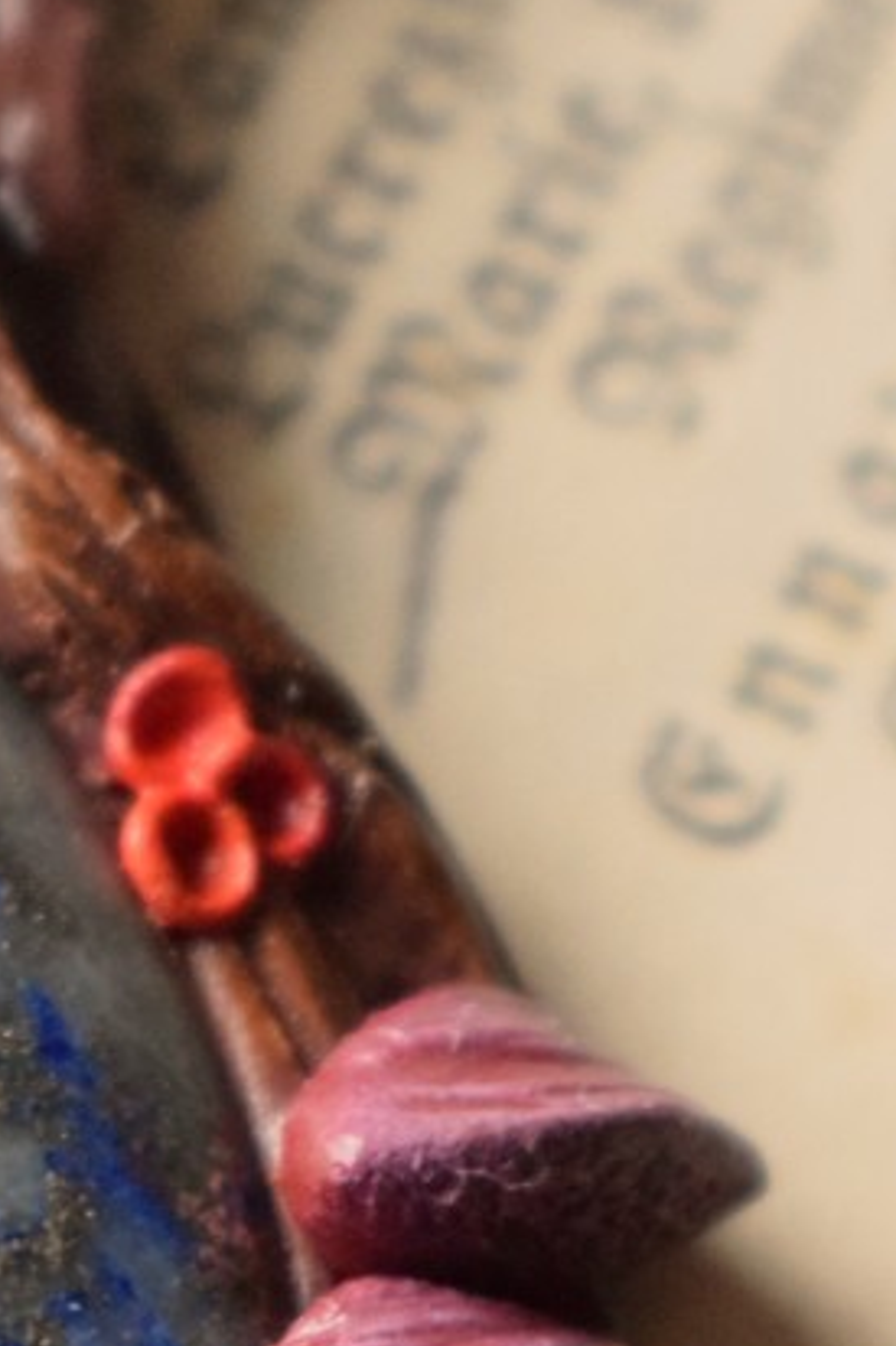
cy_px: 1082
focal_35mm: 230
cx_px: -143
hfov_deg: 5.9
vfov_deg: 8.9
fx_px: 8608
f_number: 5.6
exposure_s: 1/20
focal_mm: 55
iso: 6400
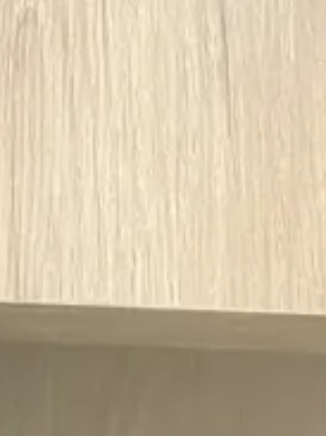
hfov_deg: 9.4
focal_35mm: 157
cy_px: -162
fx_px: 1974
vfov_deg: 12.1
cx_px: -10
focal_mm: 3.99
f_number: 1.8
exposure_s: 1/50
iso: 125
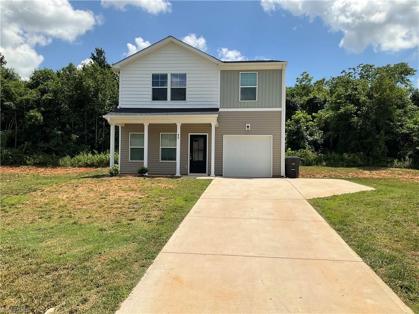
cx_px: 210
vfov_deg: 48.2
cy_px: 157
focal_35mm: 29
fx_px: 351
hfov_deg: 61.7
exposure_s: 1/3322
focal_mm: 3
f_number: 1.8
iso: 25
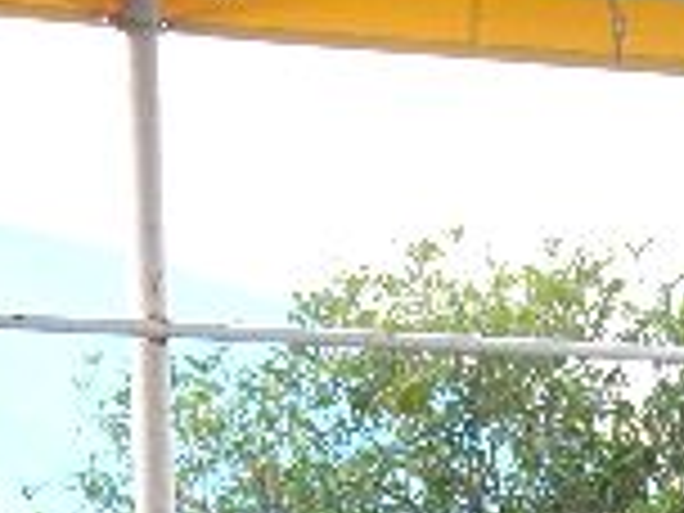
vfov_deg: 4.7
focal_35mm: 316
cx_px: 896
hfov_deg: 6.2
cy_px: 837
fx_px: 6244
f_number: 2.8
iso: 200
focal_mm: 12.5
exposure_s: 1/20
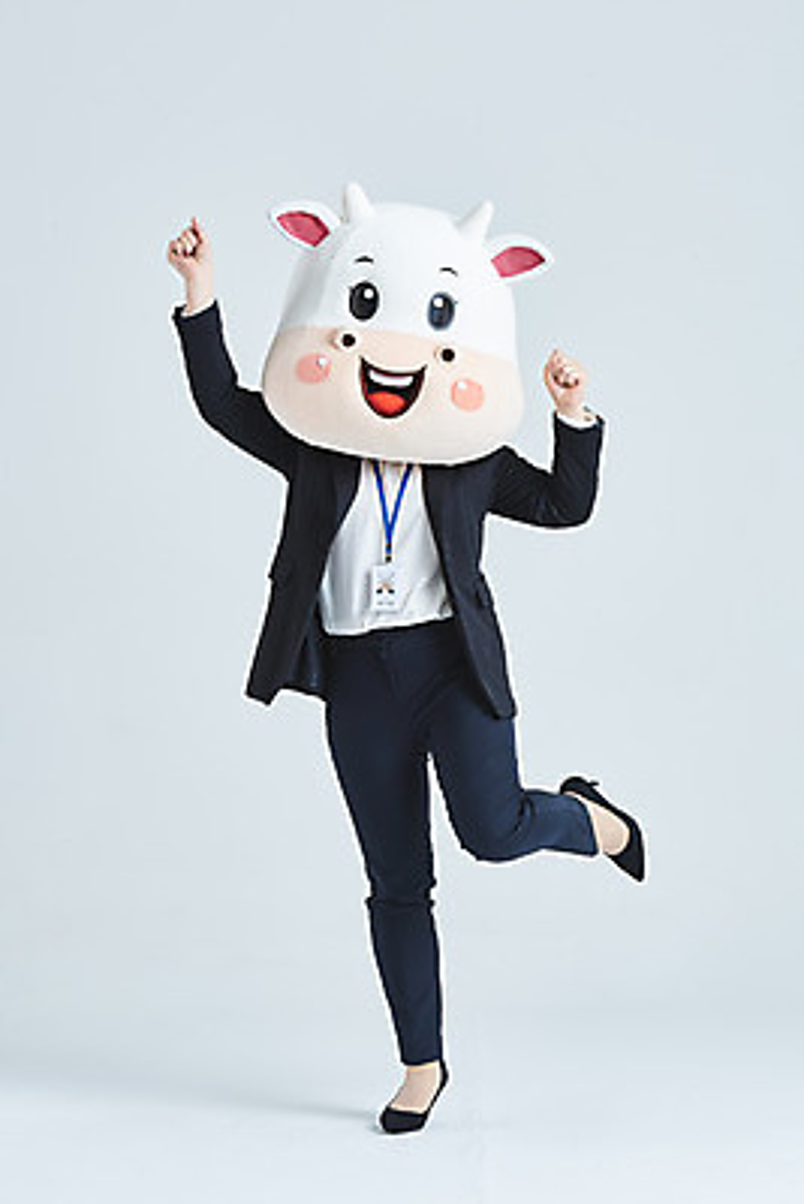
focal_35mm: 75
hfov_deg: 18.2
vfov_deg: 27.0
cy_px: 602
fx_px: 2510
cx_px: 402
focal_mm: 75
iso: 100
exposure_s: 1/125
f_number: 14
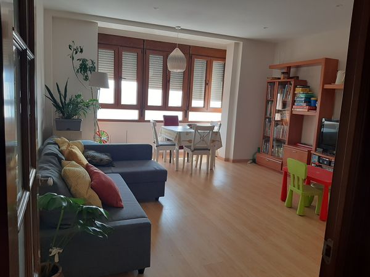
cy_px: 138
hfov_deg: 65.3
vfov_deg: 51.4
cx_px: 185
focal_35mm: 27
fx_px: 289
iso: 64
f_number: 1.7
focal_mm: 3.93
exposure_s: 1/100
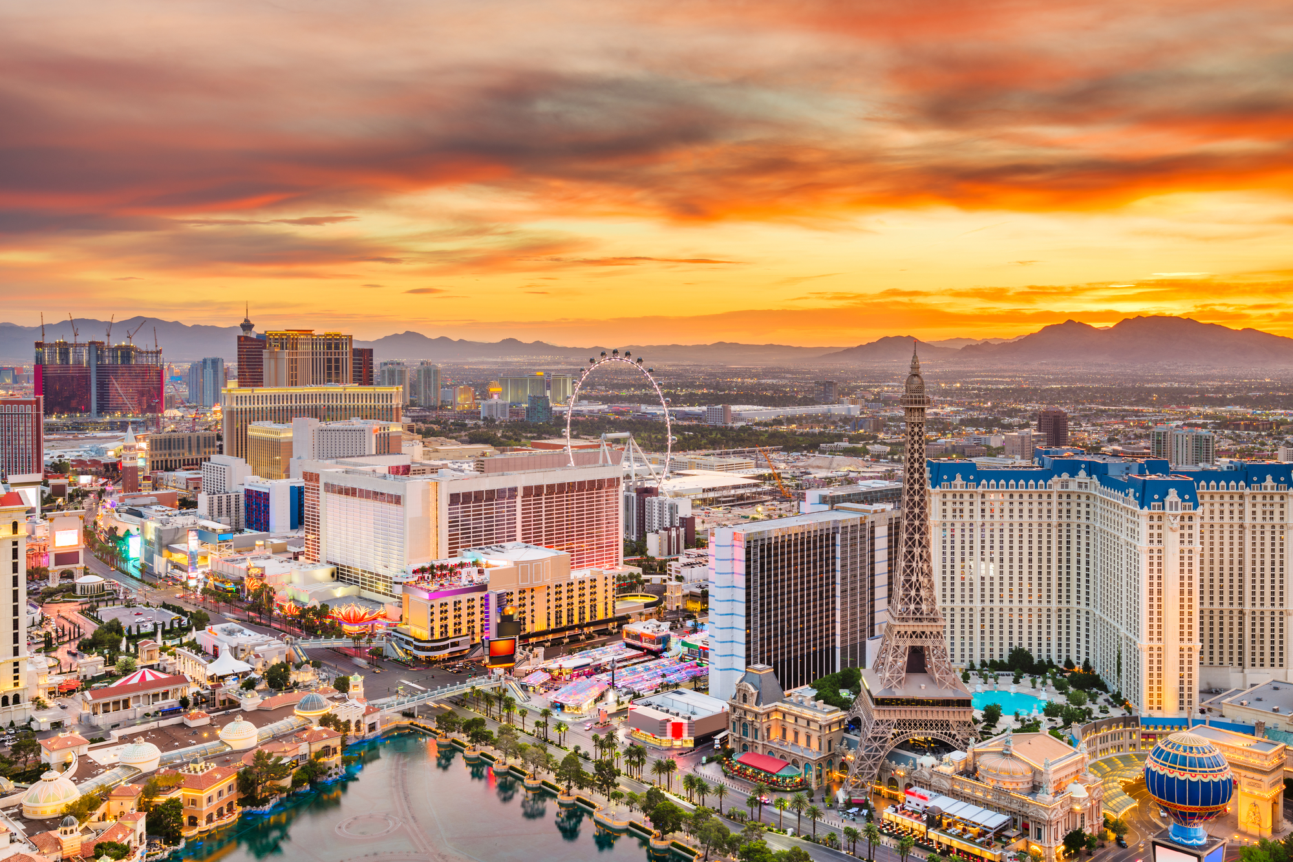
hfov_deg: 58.7
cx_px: 646
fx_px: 1149
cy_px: 431
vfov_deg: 41.1
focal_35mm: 32
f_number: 11
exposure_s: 4
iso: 64
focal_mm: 32
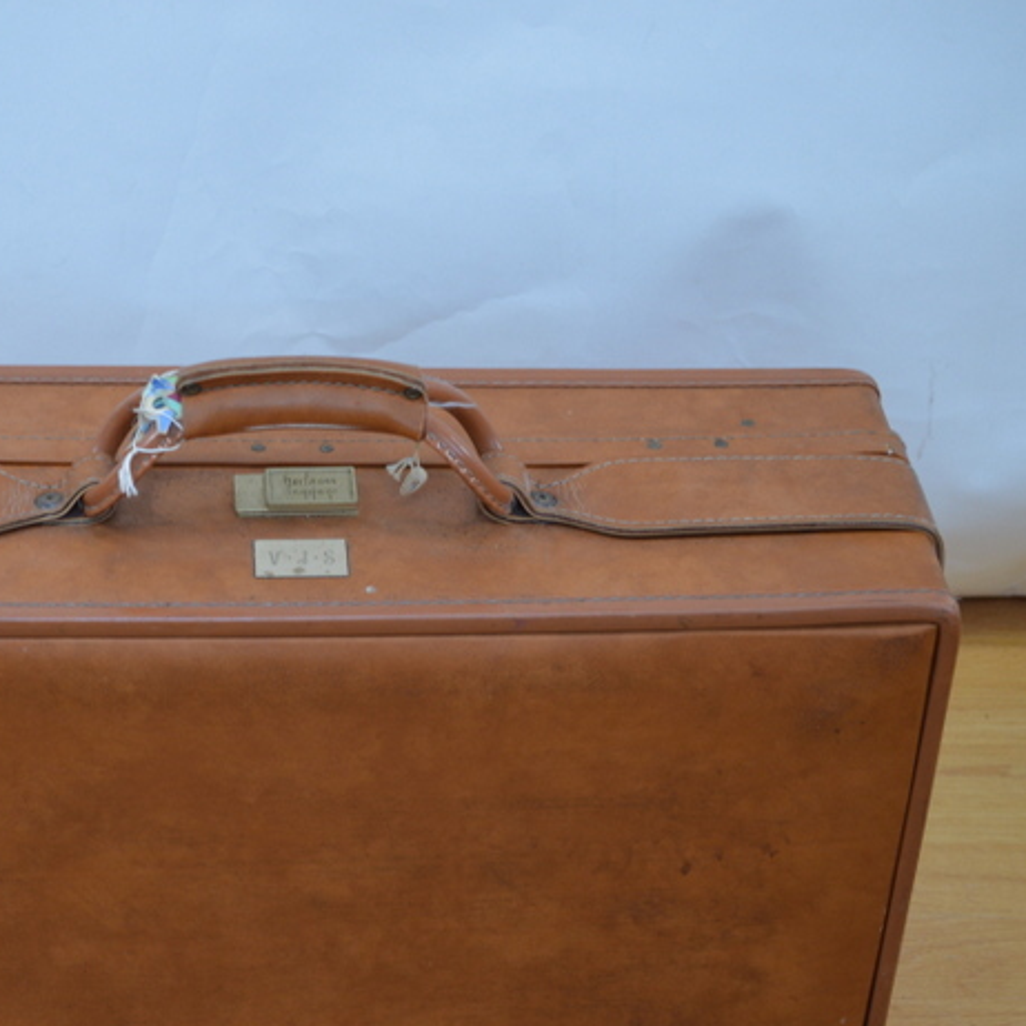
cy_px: 513
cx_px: 318
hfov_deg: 21.3
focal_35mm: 81
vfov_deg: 21.4
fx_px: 2716
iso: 400
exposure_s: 1/25
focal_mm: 42
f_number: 5.3
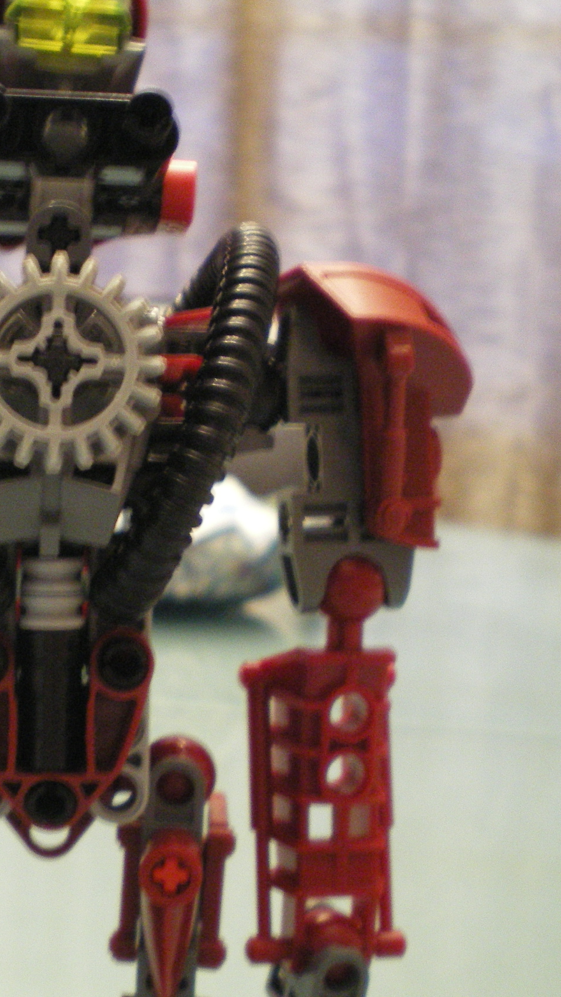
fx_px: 1481
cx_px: 80
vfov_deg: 37.2
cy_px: 504
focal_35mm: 56
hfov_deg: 21.1
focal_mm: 6.3
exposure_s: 1/5
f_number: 3.1
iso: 400
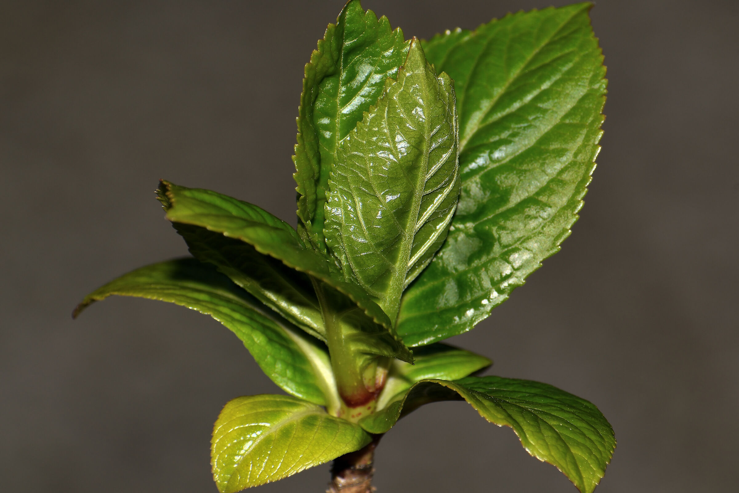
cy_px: 246
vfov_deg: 2.2
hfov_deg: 3.3
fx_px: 12931
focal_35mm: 630
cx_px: 370
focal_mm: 420
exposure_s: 1/200
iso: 100
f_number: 14
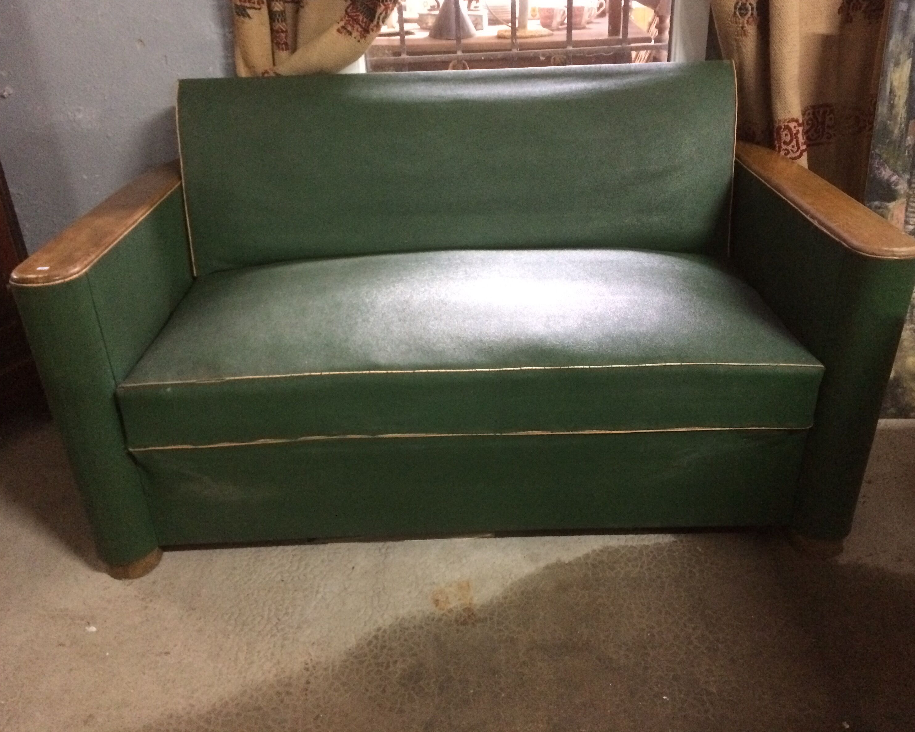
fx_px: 839
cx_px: 468
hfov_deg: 57.2
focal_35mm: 31
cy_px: 358
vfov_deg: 47.1
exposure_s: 1/17
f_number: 2.2
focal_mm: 4.15
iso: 400
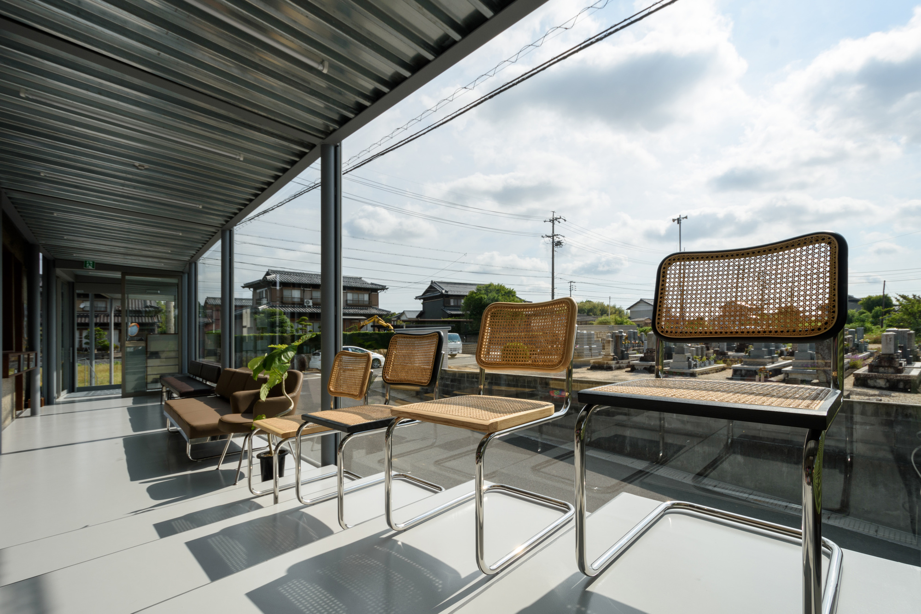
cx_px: 460
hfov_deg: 100.4
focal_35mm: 15
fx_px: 384
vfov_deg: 77.3
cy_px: 307
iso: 100
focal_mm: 10
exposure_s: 1/200
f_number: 9
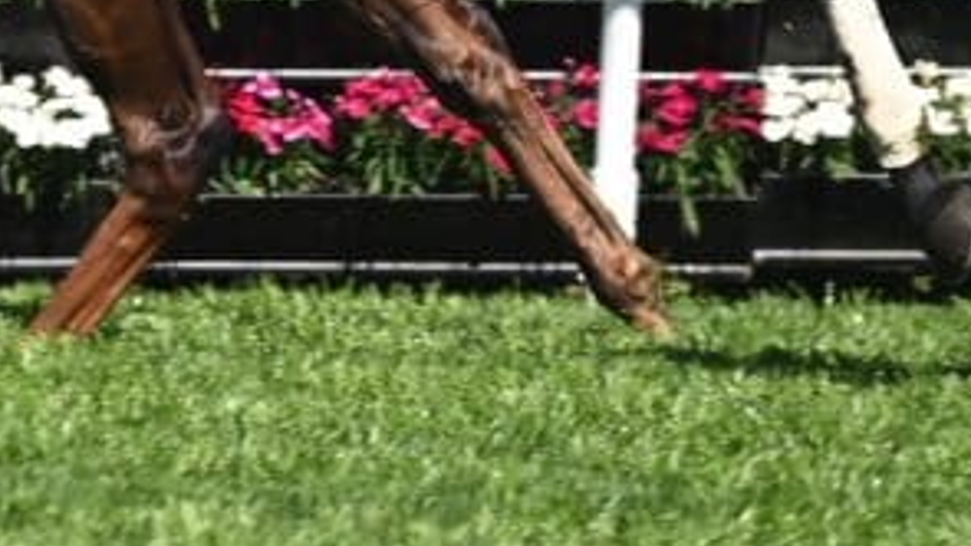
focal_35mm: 710
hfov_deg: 3.0
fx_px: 18282
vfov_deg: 1.7
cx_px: -191
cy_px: -280
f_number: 5.6
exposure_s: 1/1600
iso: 400
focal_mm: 260
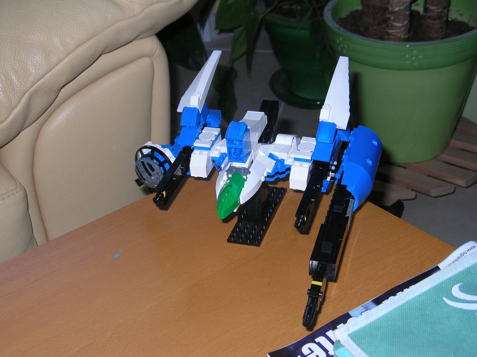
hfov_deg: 30.3
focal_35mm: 64
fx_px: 881
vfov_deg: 22.9
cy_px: 178
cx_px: 238
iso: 50
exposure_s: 1/120
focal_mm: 10.6
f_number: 3.2
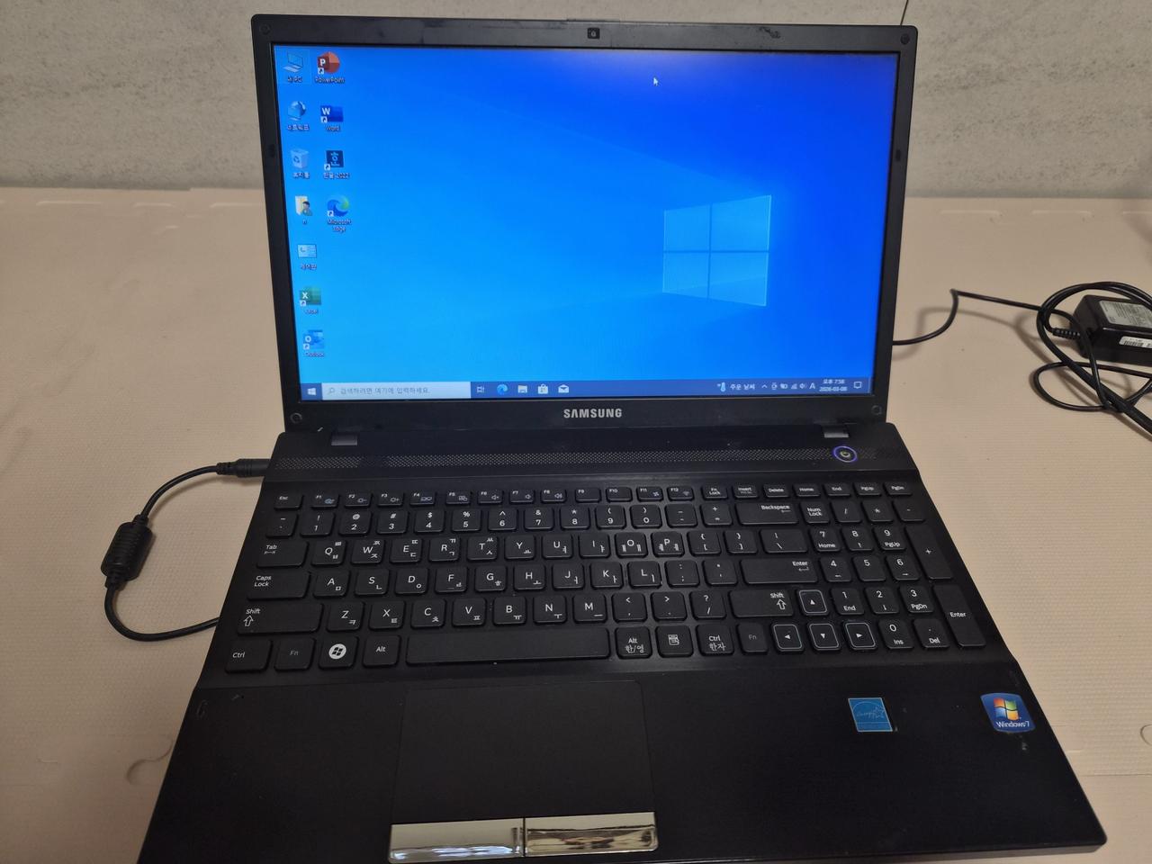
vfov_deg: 58.9
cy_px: 432
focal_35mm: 23
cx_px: 576
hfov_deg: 73.9
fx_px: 765
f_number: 1.8
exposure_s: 1/120
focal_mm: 5.4
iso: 160
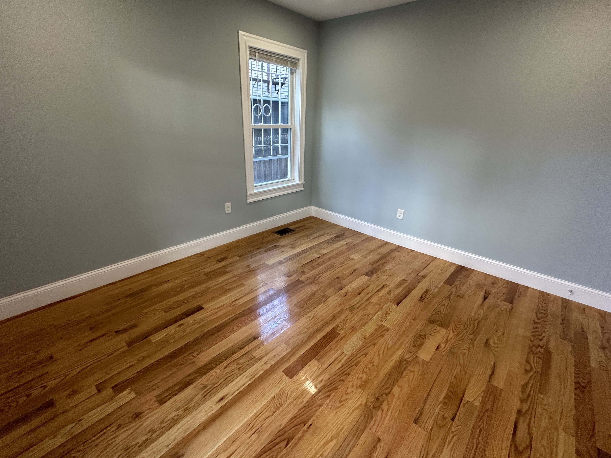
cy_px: 228
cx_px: 307
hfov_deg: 94.5
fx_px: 282
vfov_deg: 78.1
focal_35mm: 16
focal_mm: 2.22
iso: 250
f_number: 2.2
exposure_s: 1/60
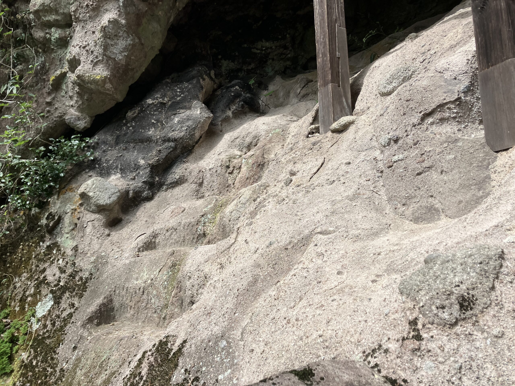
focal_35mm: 28
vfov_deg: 49.7
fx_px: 417
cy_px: 193
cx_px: 258
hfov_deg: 63.4
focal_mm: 3.99
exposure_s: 1/725
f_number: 1.8
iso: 32
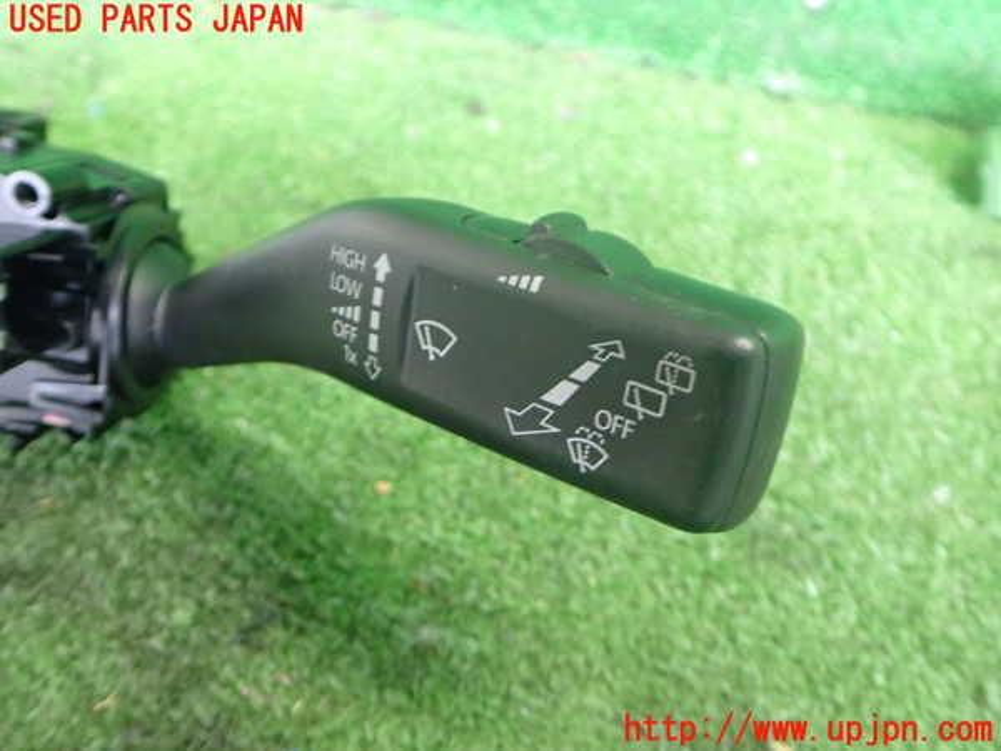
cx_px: 500
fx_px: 868
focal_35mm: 30
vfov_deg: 46.8
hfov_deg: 60.0
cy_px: 376
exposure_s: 1/30
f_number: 2.3
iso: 640
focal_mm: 5.4
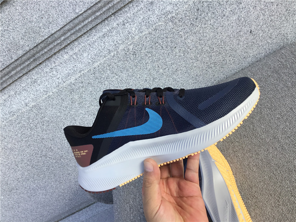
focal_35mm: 31
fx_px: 265
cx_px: 148
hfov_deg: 58.4
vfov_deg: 45.4
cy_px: 111
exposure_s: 1/260
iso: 25
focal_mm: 3.3
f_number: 2.4
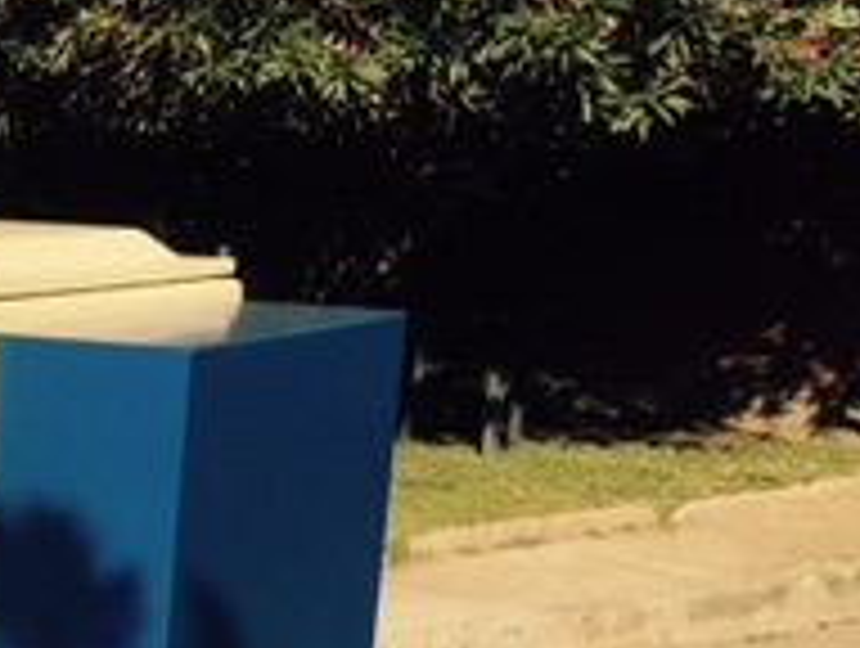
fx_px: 2414
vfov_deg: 15.1
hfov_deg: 17.3
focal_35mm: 97
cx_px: -572
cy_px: 616
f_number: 2.2
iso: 32
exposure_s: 1/1980
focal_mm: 4.15
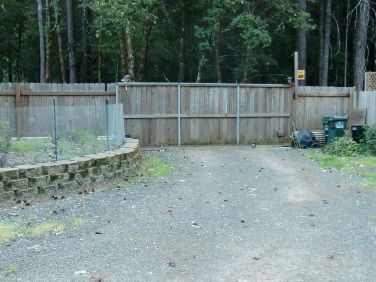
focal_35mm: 45
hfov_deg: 42.0
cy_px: 128
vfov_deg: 32.1
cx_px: 211
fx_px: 489
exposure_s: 1/50
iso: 400
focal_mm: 7.1
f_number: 3.8
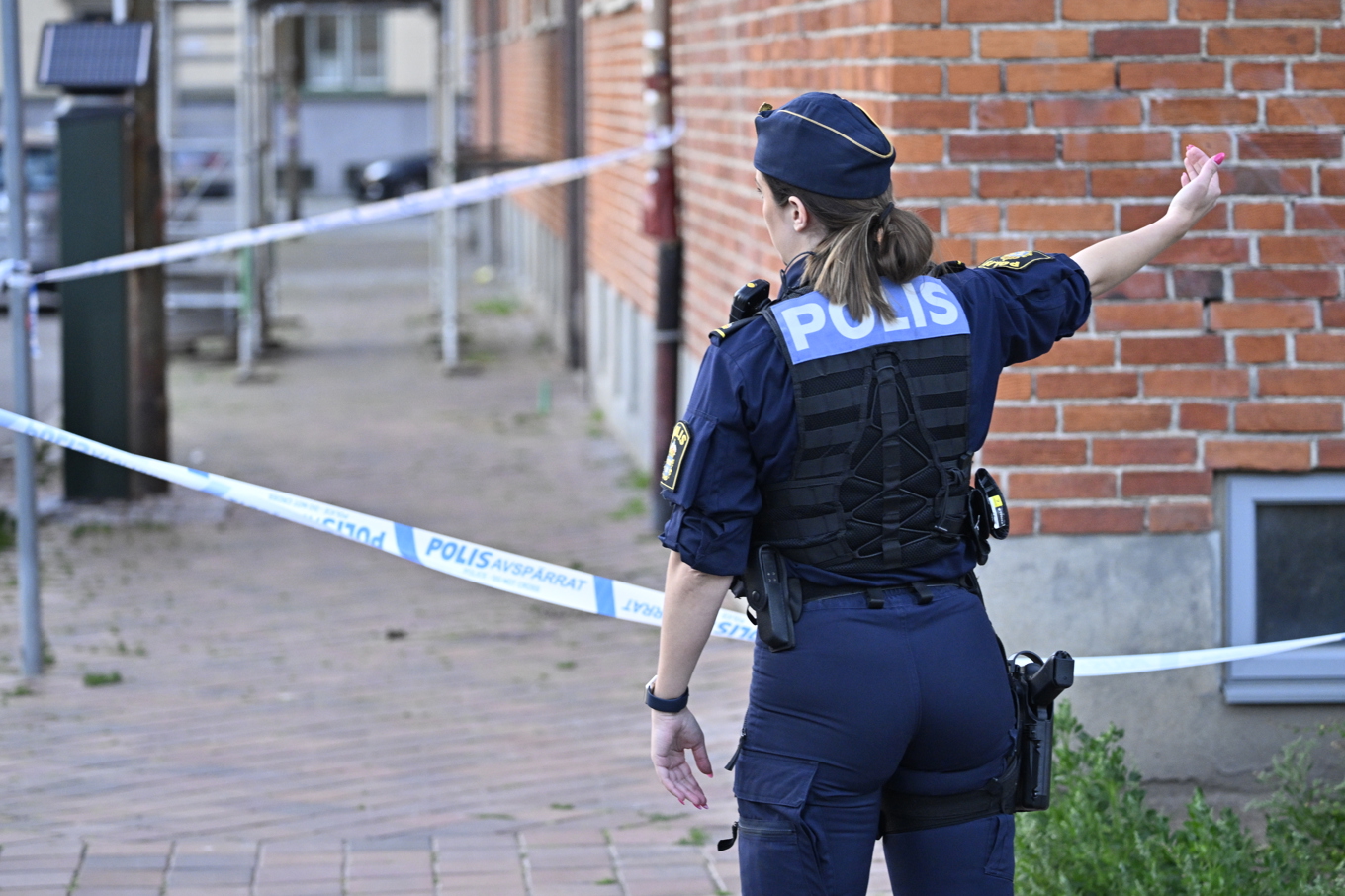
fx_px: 5042
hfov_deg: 15.2
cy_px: 448
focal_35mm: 135
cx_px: 672
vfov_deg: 10.2
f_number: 4.8
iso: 3600
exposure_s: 1/500
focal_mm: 135
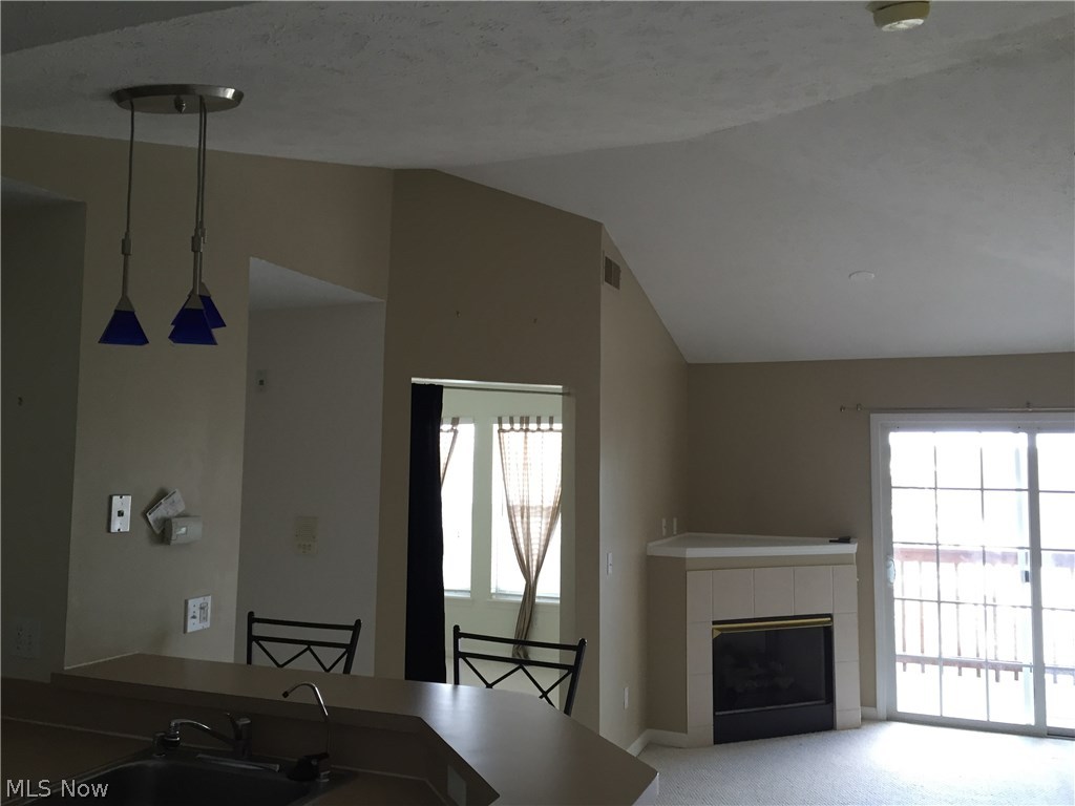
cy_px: 403
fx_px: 901
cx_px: 538
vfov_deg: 48.2
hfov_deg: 61.7
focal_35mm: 29
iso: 80
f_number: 2.2
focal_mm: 4.15
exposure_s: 1/30
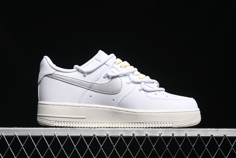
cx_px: 118
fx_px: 492
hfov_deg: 27.0
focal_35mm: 75
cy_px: 79
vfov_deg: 18.2
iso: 160
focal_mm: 50
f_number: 6.3
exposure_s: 1/60
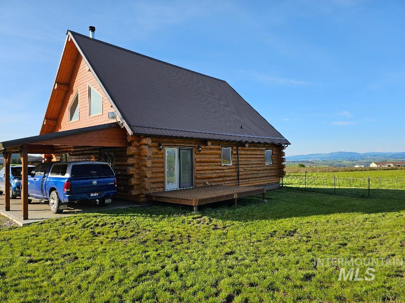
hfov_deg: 73.9
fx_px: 269
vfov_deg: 58.9
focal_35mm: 23
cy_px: 152
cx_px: 202
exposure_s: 1/461
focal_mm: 6.3
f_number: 1.7
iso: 10
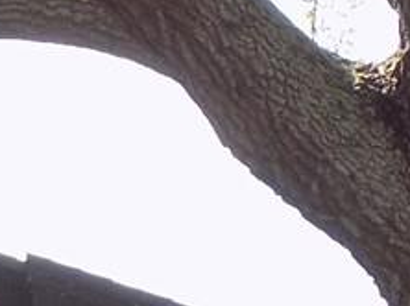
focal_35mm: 296
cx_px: -353
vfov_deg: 4.9
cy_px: 588
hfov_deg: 6.5
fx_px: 3502
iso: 80
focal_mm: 7.3
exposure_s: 1/160
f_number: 3.6
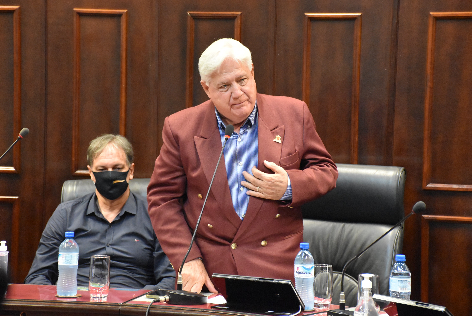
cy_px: 158
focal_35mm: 112
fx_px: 1476
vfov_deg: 12.2
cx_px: 236
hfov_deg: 18.2
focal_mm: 75
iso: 7200
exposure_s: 1/60
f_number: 5
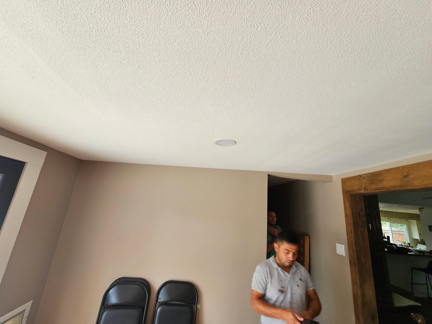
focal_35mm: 13
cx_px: 216
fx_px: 162
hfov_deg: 106.2
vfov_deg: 89.9
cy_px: 162
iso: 125
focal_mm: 2.2
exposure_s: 1/60
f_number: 2.2
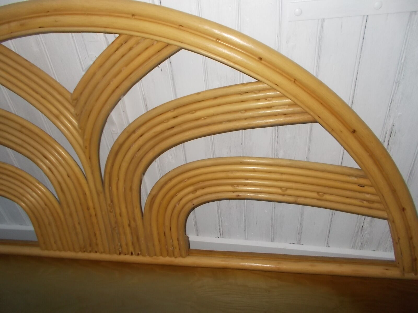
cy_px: 156
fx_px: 314
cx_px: 209
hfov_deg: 67.3
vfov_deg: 53.1
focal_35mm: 26
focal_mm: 4.6
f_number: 3.2
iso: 200
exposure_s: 1/25
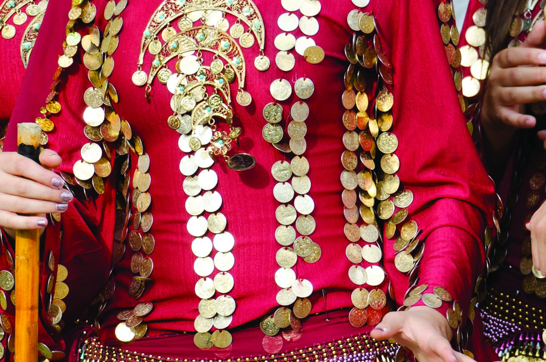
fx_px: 15466
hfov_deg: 2.0
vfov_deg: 1.3
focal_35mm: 1022
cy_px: 103
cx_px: 202
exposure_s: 1/500
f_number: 4
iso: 200
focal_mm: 200
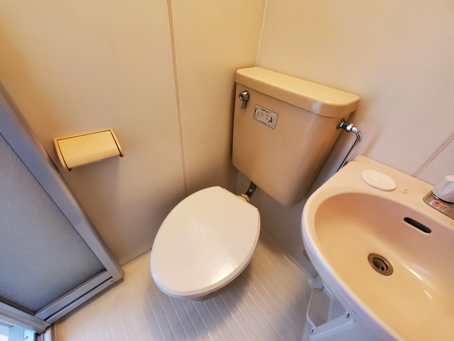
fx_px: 170
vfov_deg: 89.9
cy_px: 170
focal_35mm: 13
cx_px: 227
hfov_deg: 106.2
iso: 500
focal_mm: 1.8
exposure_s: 1/50
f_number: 2.2
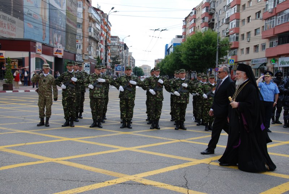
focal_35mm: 38
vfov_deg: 35.6
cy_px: 97
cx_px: 144
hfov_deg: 51.2
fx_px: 301
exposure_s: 1/160
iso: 100
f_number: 6.3
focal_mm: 25
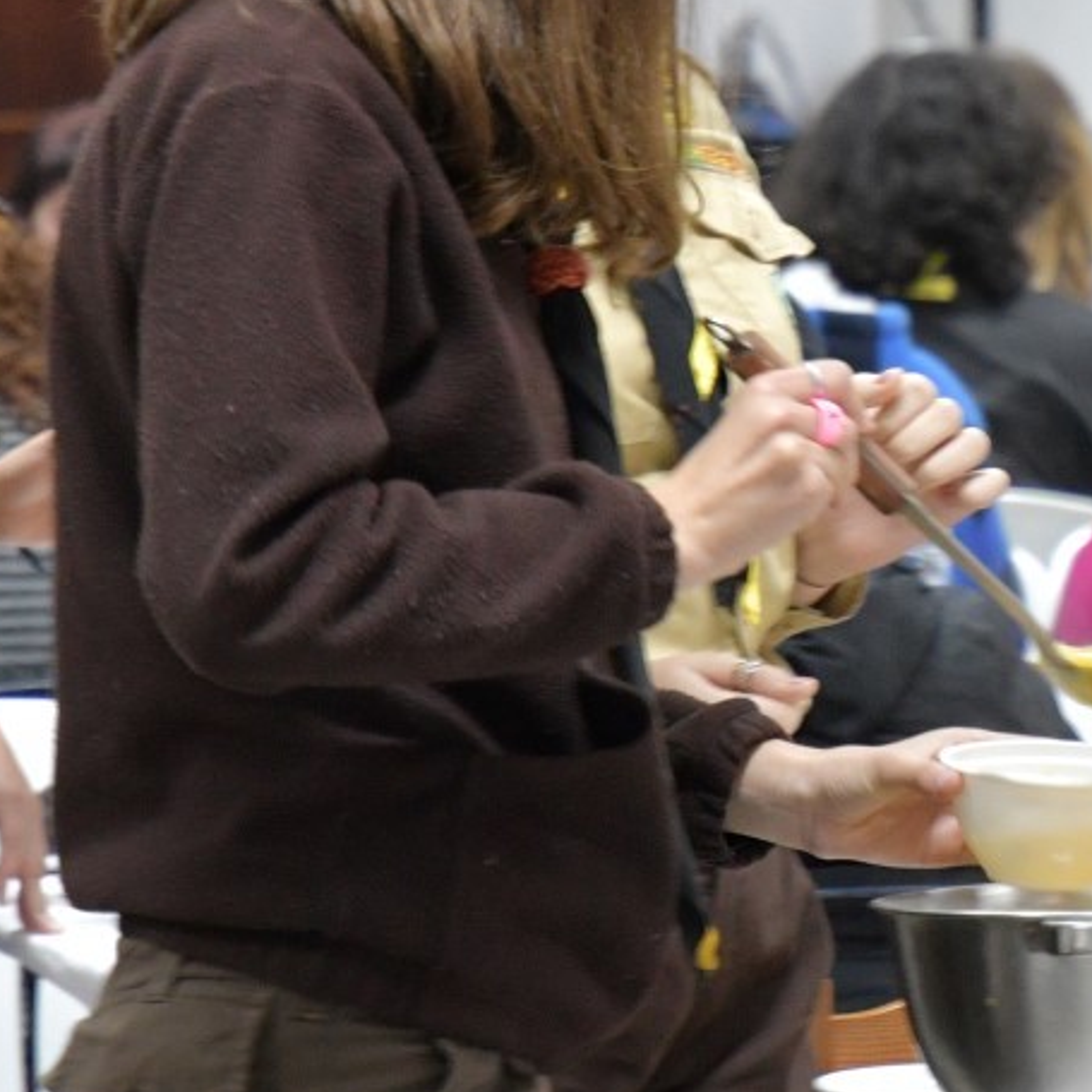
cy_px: 538
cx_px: 1140
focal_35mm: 363
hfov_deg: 4.8
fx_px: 12956
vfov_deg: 4.8
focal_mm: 80
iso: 1600
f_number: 4
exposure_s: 1/30
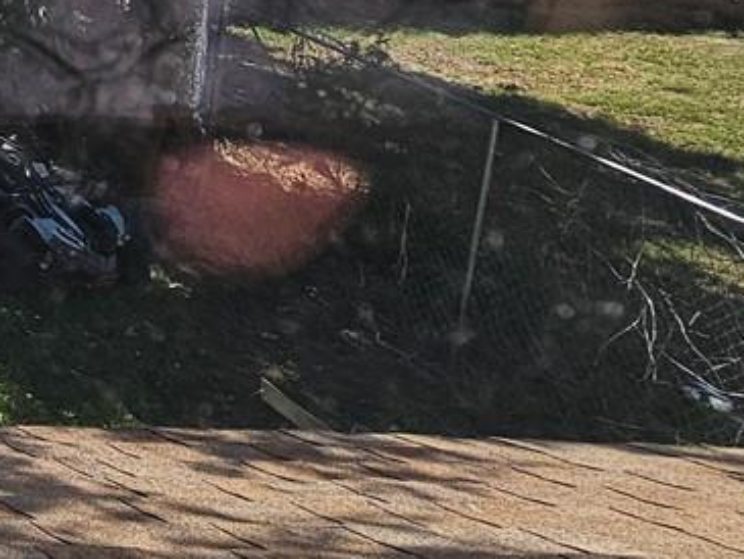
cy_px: -157
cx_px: -760
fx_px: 1226
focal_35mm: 57
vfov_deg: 23.0
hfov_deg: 19.0
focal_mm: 2.2
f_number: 2.2
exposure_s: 1/1700
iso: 50
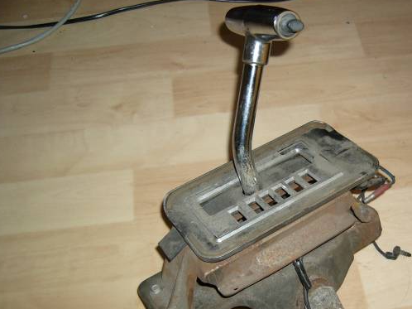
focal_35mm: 45
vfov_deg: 32.1
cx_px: 256
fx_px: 535
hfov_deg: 41.8
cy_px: 176
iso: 50
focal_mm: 5.8
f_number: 2.8
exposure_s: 1/60
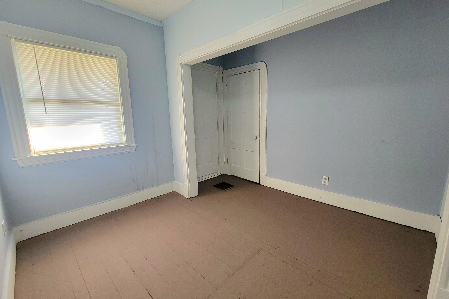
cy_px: 152
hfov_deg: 104.2
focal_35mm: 14
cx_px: 231
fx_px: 175
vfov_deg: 81.2
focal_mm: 2.2
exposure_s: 1/60.2
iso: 250
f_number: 2.2
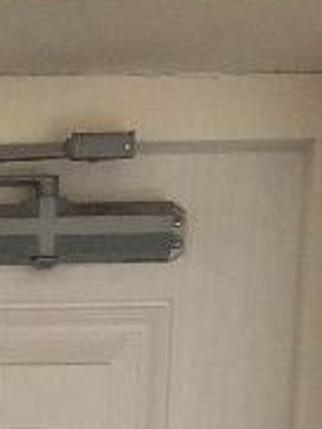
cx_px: -237
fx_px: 1957
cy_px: 1142
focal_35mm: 158
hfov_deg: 9.0
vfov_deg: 10.2
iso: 100
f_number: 1.8
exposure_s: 1/9
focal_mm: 4
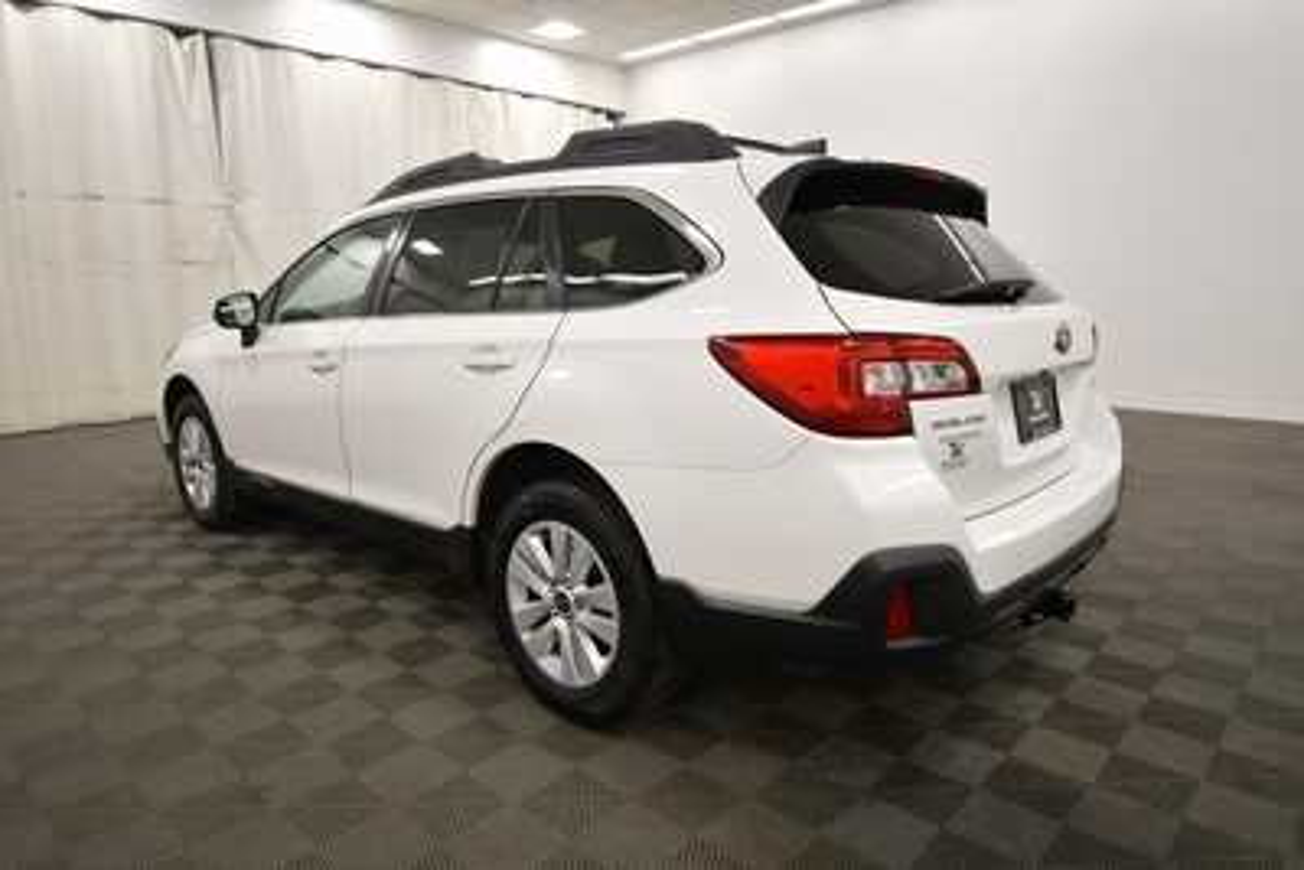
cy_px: 435
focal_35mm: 22
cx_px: 652
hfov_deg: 78.6
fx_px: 797
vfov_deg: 57.3
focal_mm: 15
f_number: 5
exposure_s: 1/250
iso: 800
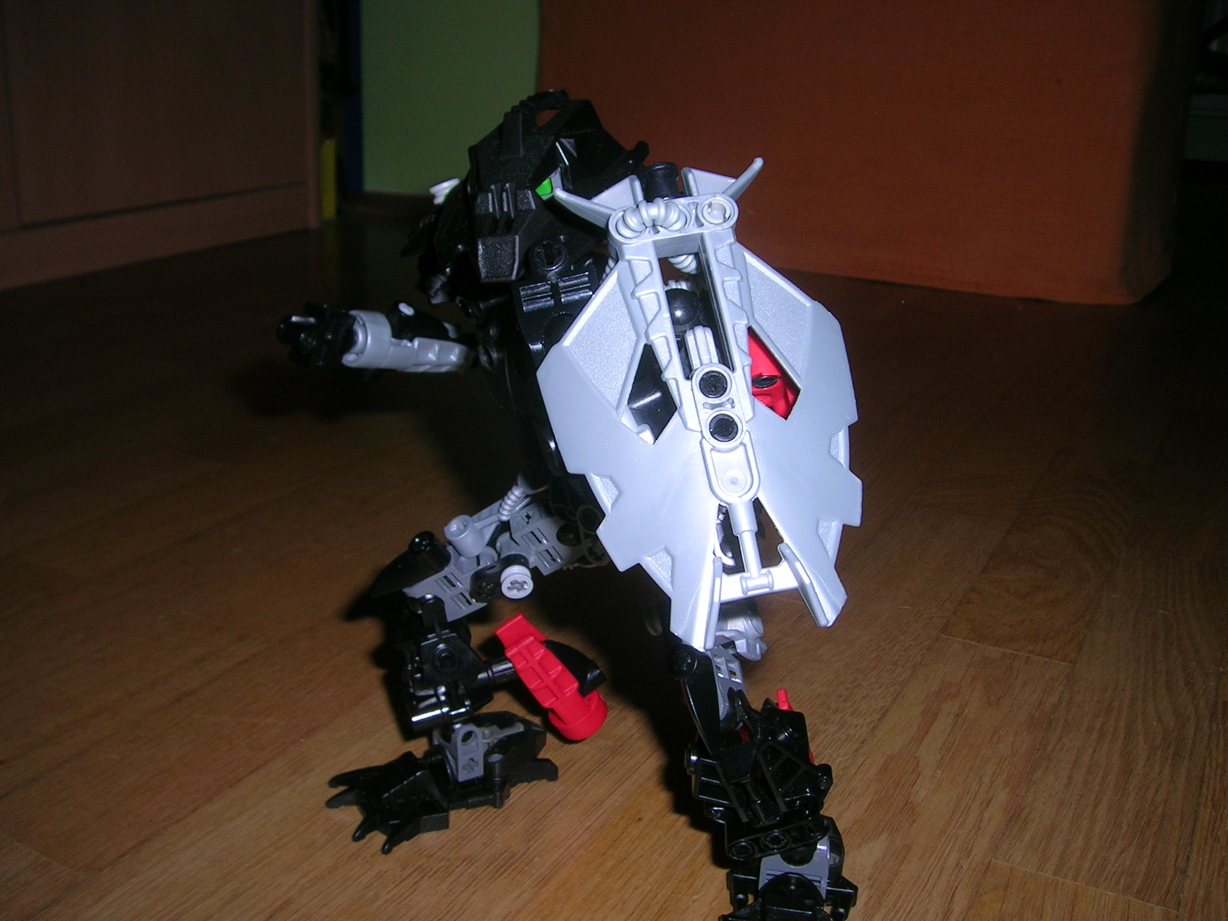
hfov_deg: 52.6
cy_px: 460
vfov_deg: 40.7
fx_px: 1242
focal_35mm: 35
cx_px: 614
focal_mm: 5.4
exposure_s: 1/60.1
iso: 50
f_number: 4.8
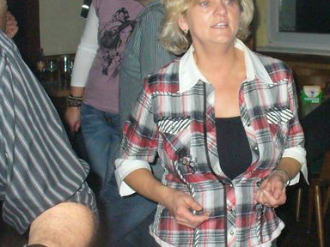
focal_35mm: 77
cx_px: 267
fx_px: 734
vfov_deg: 19.1
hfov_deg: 24.9
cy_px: 122
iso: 400
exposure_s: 1/60
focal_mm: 6.1
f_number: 2.8
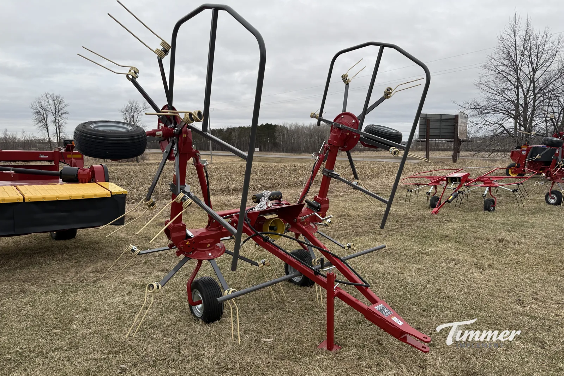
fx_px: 392
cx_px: 282
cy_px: 180
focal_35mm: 25
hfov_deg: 71.5
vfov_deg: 51.3
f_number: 1.78
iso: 80
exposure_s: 1/450
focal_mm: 6.76
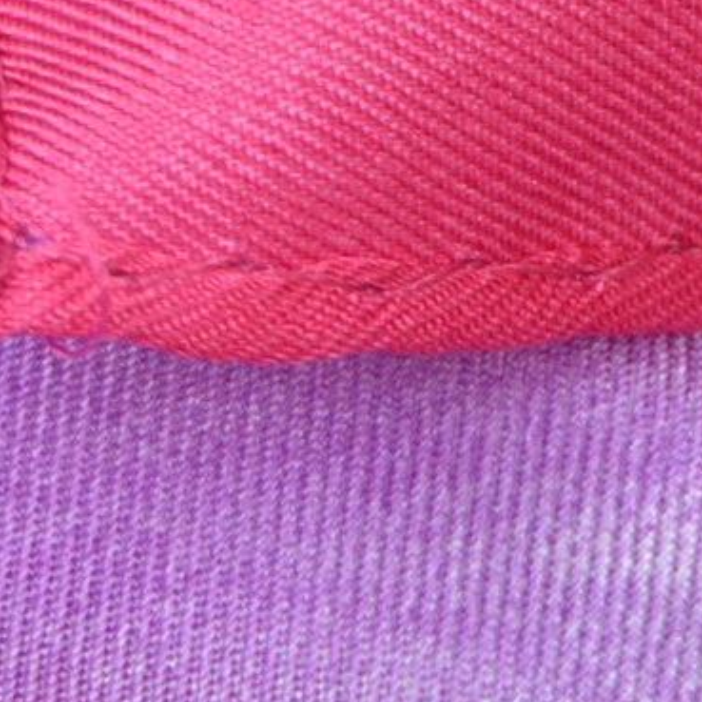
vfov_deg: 3.2
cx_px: 2066
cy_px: 1463
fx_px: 12390
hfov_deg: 3.2
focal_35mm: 540
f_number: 5.6
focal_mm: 52
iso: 200
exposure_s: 1/160
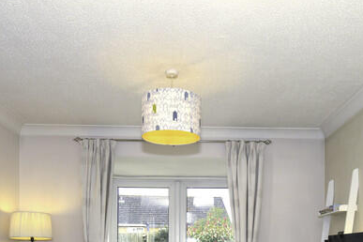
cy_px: 271
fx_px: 373
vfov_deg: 31.6
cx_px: 217
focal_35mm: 37
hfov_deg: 51.6
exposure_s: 1/160
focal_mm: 14
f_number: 7.1
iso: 320
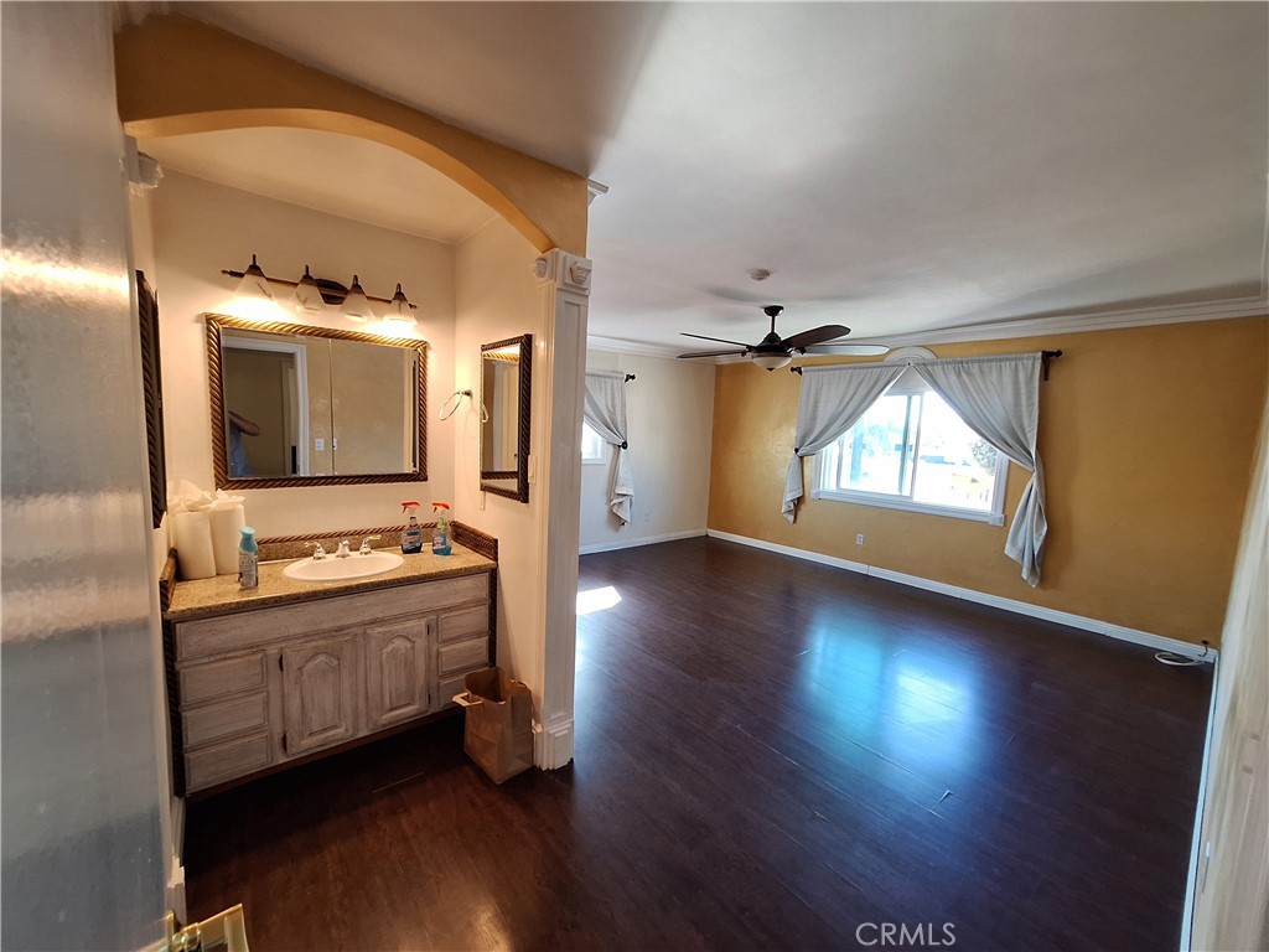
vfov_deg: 89.9
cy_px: 476
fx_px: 477
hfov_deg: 106.2
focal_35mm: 13
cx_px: 634
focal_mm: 1.74
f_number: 2.2
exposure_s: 1/40
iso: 100
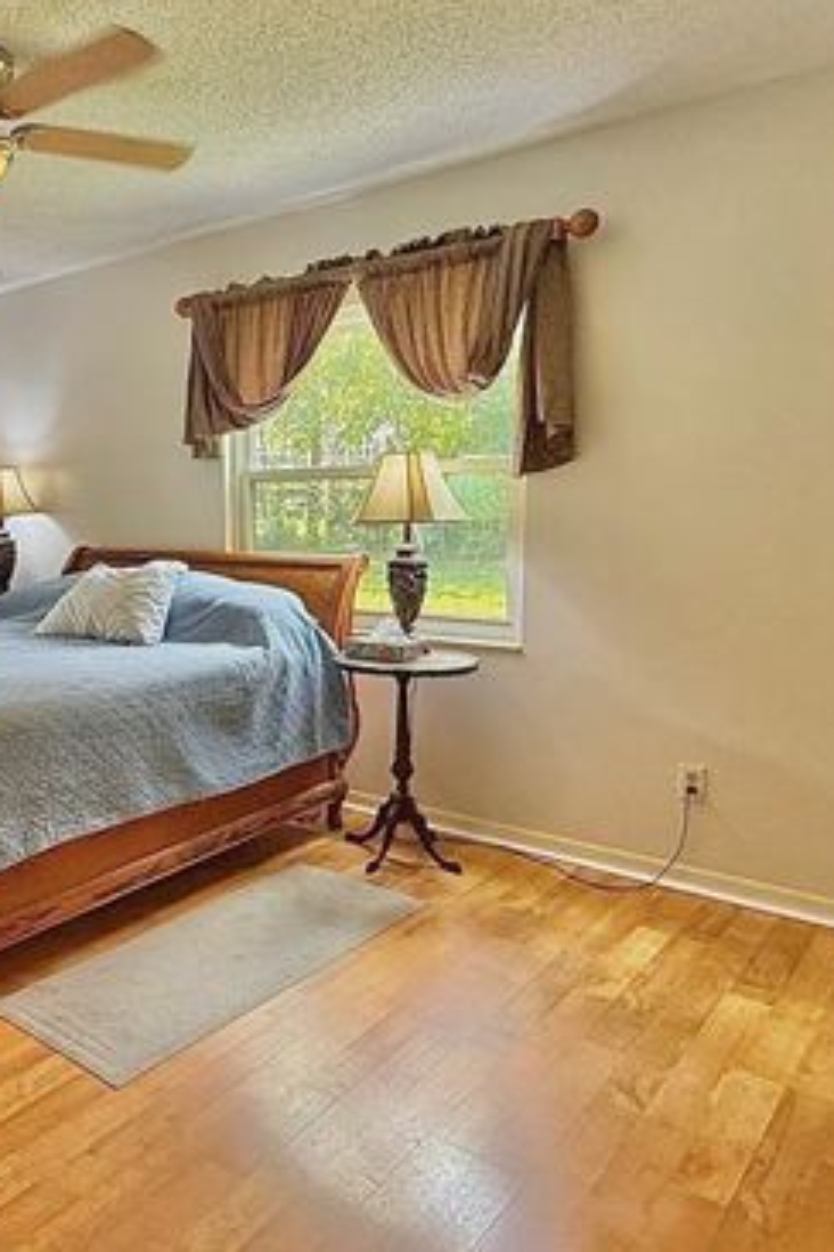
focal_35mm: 28
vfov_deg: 65.5
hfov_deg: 43.3
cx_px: 118
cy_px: 626
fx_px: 973
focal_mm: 2.22
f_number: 2.2
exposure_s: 1/120
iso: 200
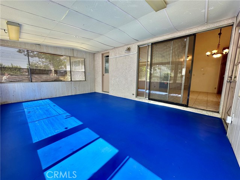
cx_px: 120
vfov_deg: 85.7
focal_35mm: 14
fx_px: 97
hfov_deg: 102.1
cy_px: 90
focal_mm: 2.22
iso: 50
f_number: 2.2
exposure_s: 1/99
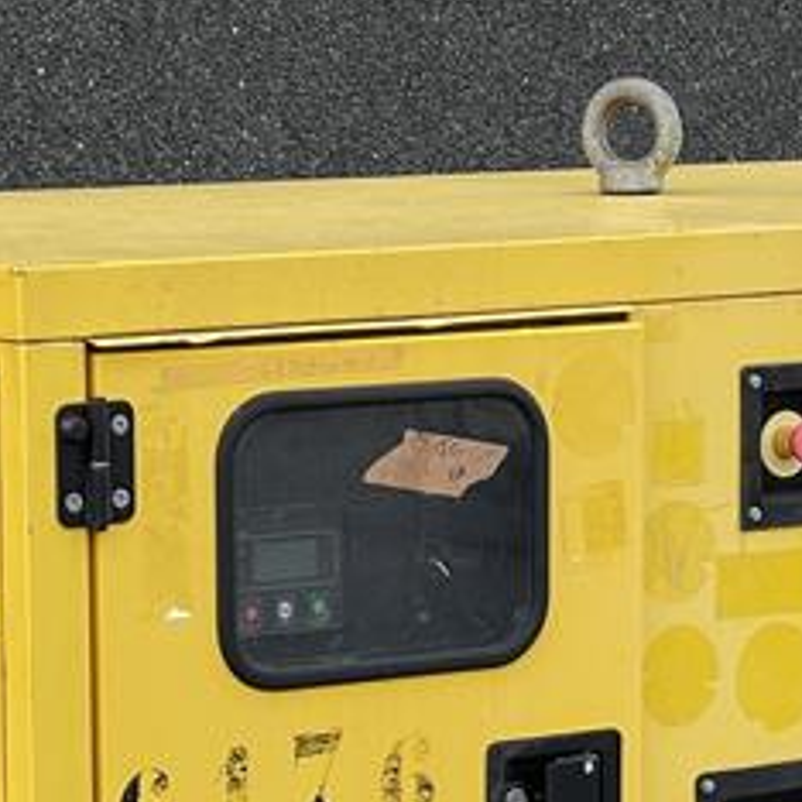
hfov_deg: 9.1
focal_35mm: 193
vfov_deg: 9.0
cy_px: 850
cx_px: 562
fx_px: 5059
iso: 20
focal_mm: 7.5
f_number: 2.2
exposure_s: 1/276
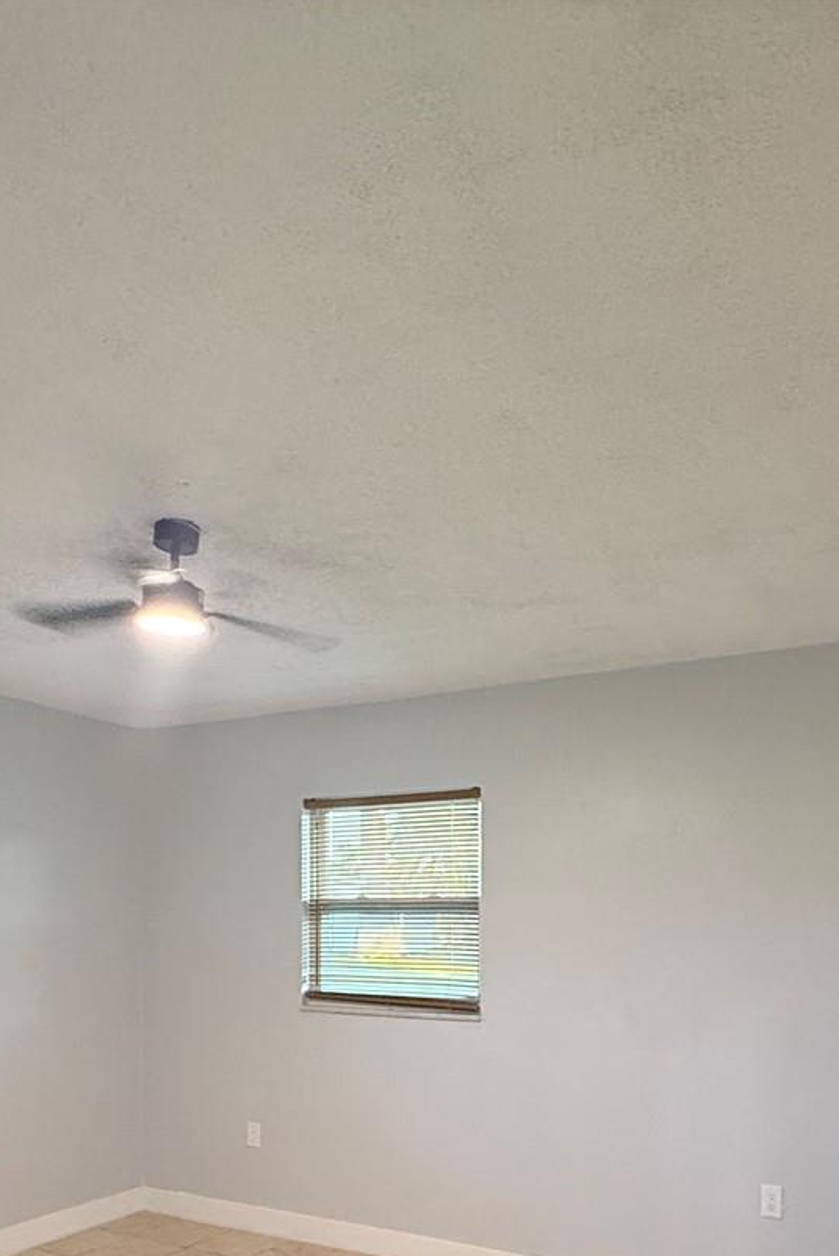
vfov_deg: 60.3
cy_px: 935
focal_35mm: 29
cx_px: 435
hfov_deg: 45.0
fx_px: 1013
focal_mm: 2.22
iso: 400
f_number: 2.2
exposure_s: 1/60
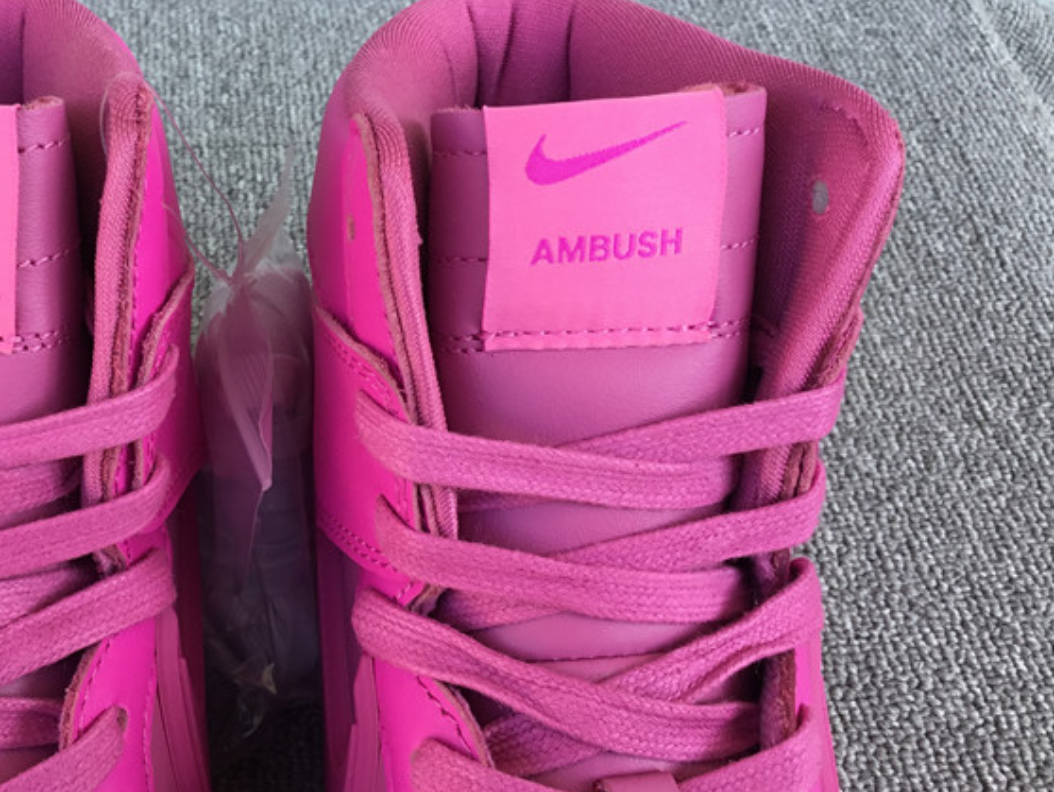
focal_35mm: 50
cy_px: 303
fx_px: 1523
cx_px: 240
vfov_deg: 29.0
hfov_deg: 37.1
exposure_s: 1/100
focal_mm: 3.3
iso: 25
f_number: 2.4
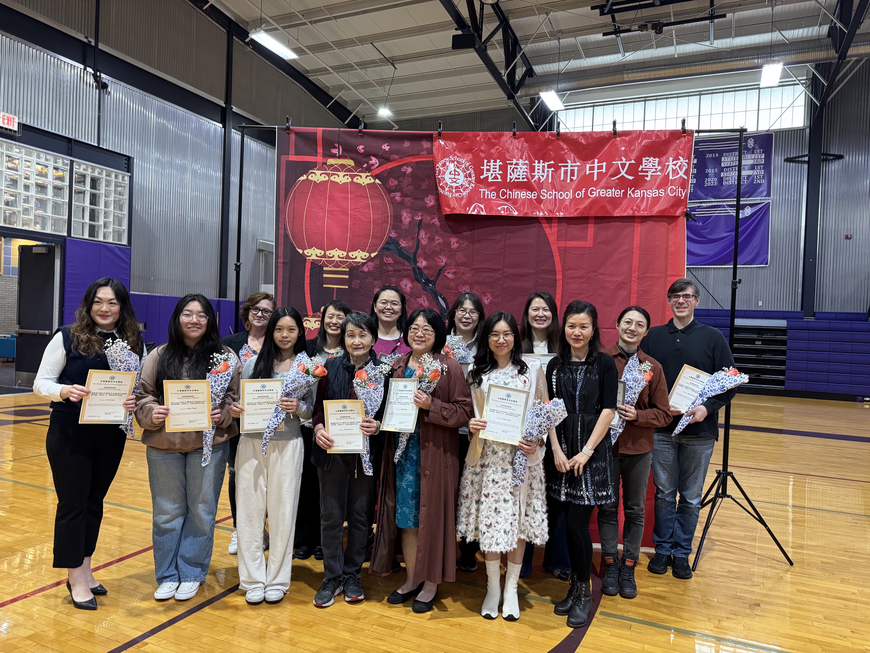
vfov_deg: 56.8
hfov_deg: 71.6
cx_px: 435
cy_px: 326
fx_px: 603
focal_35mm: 24
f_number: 1.78
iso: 320
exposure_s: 1/60
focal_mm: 6.76
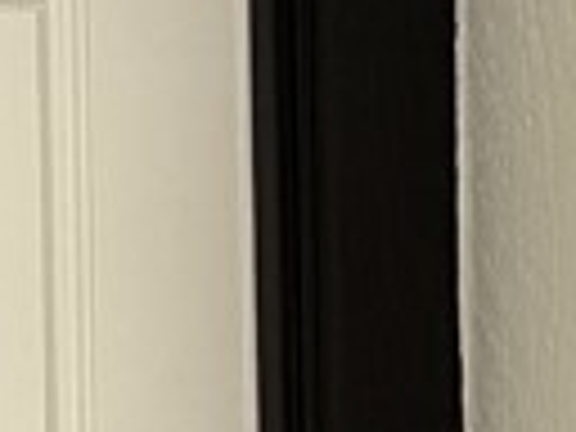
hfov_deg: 14.4
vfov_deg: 12.9
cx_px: -603
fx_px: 1864
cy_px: 526
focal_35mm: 112
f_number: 2.2
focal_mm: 2.22
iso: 40
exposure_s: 1/726
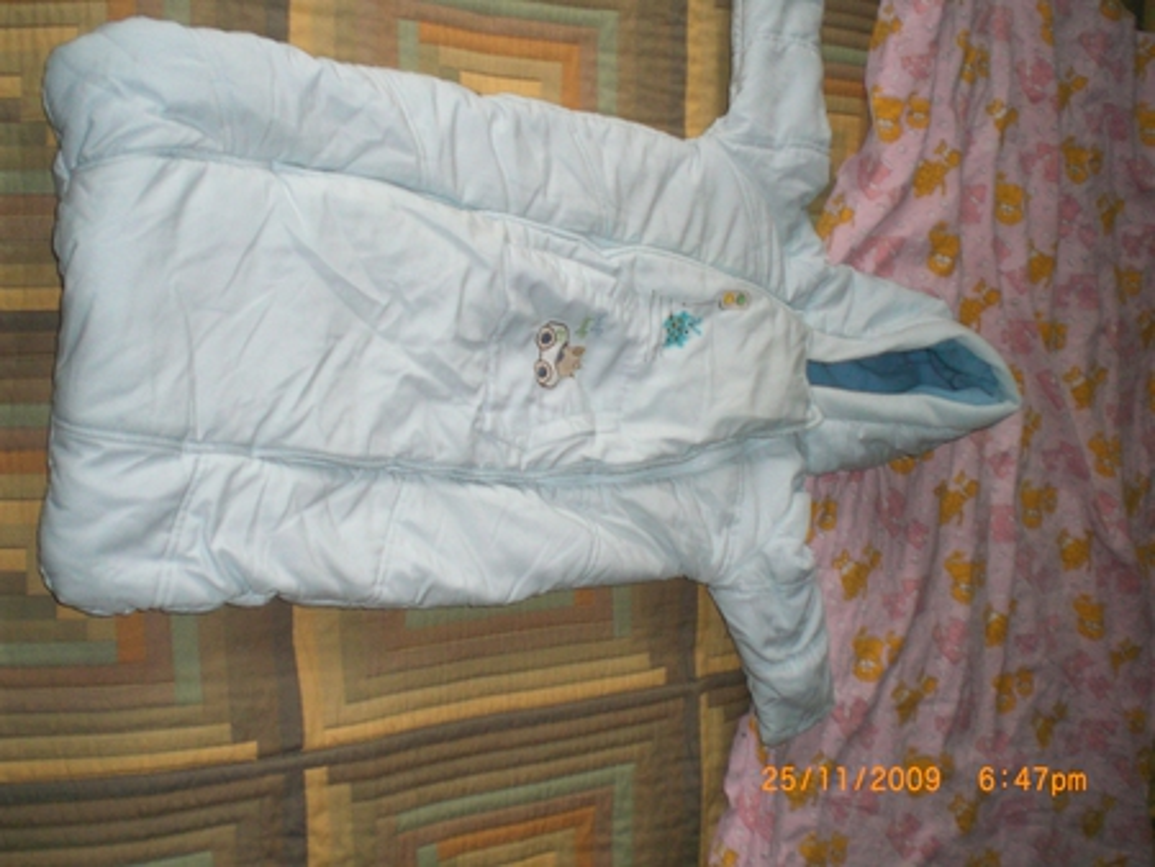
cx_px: 578
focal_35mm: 38
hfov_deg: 49.0
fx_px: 1269
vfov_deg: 37.8
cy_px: 434
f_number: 3.1
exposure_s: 1/60
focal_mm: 6.3
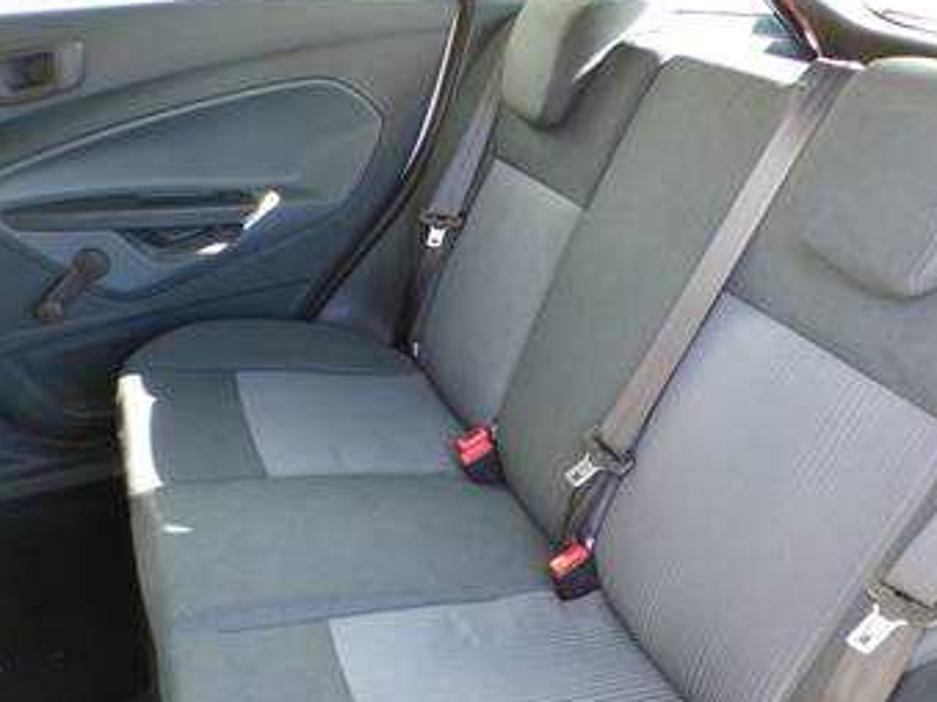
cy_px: 462
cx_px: 616
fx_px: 920
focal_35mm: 34
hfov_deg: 53.0
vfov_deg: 41.3
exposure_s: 1/34
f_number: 3
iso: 148
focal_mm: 4.3
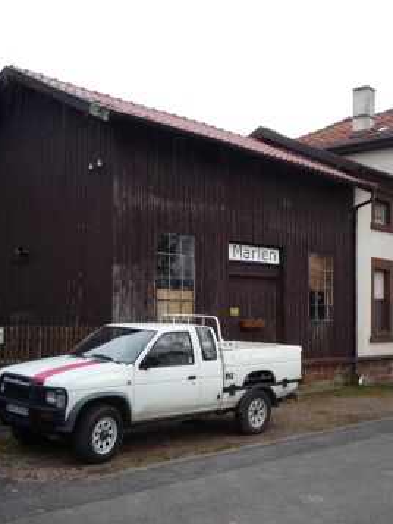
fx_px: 651
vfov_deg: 43.8
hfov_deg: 33.5
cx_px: 240
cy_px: 263
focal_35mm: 43
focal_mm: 5.2
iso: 100
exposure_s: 1/160
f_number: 4
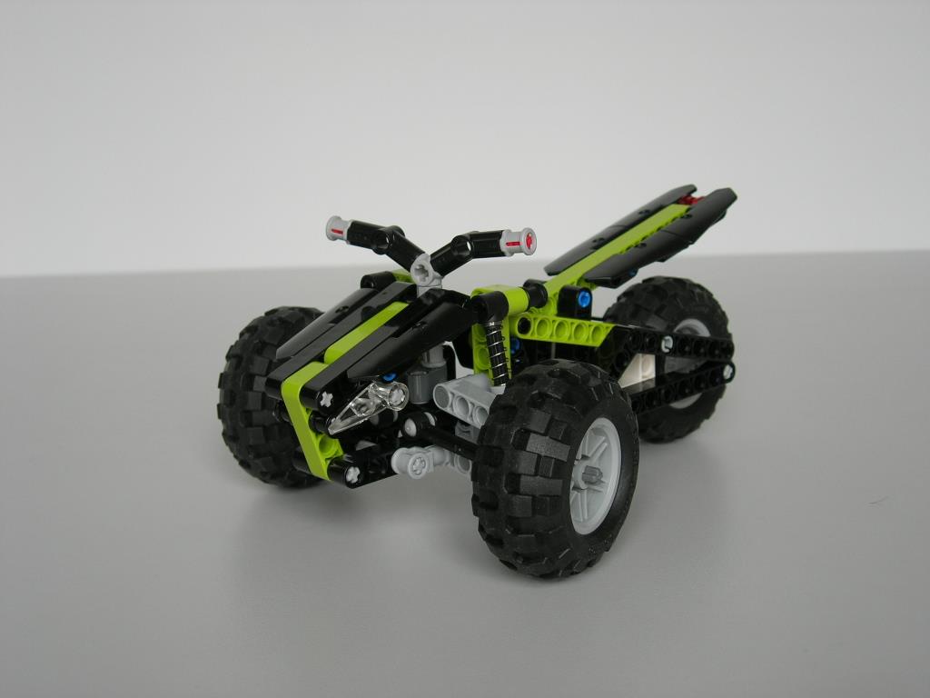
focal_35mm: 51
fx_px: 1370
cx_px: 465
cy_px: 349
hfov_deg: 37.5
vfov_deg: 28.6
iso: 64
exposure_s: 1/13.6
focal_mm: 10.6
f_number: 3.2
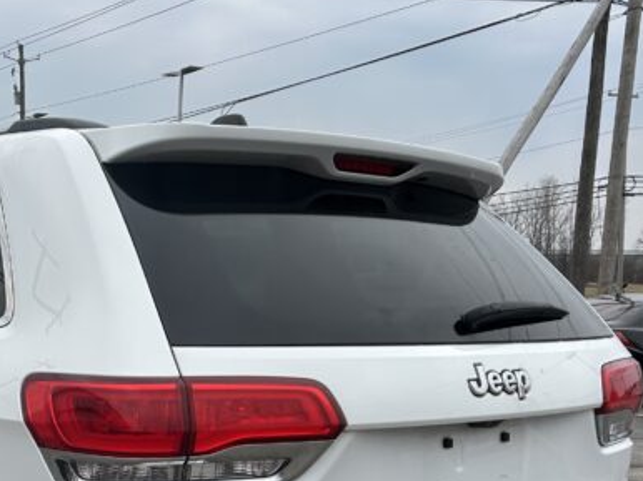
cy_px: 408
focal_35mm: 69
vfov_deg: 20.9
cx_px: 103
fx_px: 1281
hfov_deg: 27.5
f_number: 1.5
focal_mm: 5.7
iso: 50
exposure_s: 1/1934
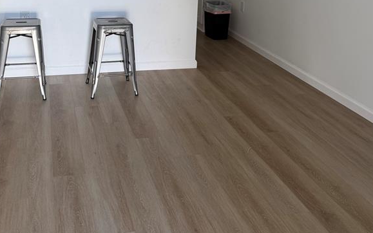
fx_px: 457
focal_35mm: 45
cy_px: -7
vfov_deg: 26.8
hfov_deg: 44.2
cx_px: 156
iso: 80
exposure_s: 1/121
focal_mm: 6.76
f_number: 1.78
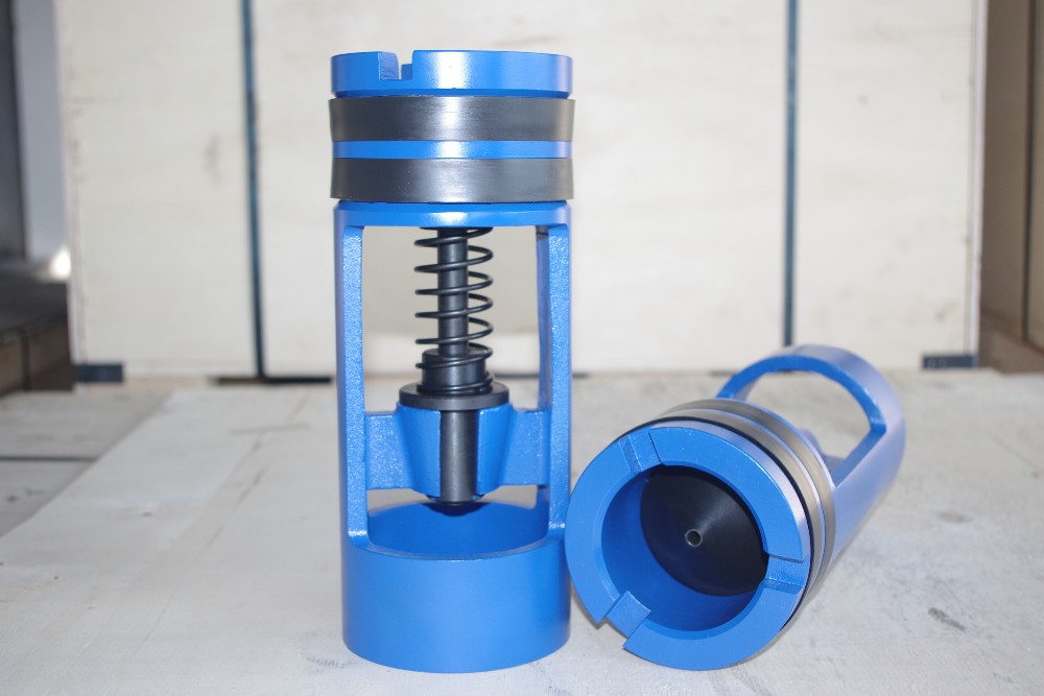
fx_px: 1421
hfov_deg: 40.3
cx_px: 522
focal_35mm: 49
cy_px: 348
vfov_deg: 27.5
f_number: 4
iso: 200
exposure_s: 1/160
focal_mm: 32.5
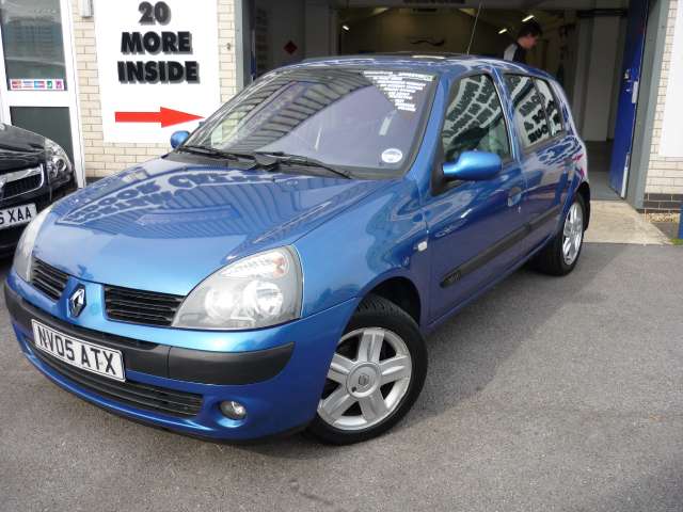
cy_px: 256
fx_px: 651
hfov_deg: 55.4
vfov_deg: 42.9
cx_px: 342
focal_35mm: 33
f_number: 2.8
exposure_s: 1/400
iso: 100
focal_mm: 5.5
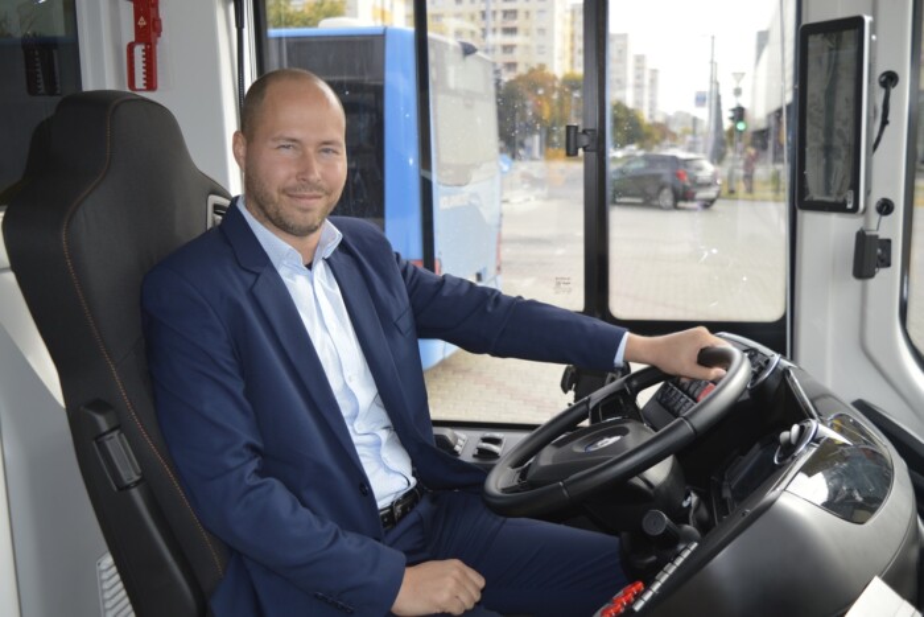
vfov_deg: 36.9
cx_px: 462
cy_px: 308
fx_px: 924
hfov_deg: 53.1
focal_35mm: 36
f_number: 4.5
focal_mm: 24
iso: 100
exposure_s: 1/200
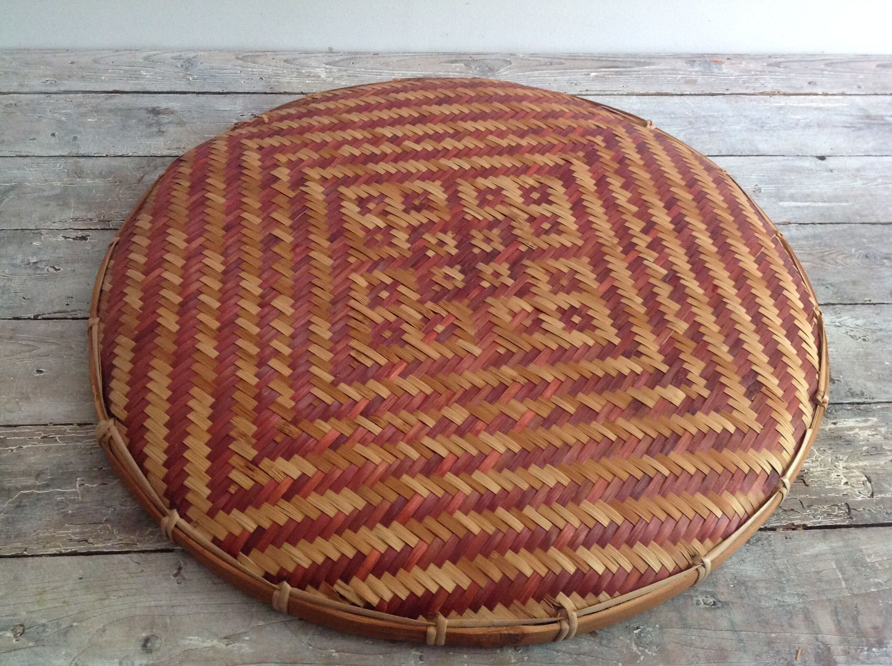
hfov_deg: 52.7
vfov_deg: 40.6
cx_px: 446
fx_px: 901
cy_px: 333
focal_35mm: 35
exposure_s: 1/15
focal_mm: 4.28
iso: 320
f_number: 2.4
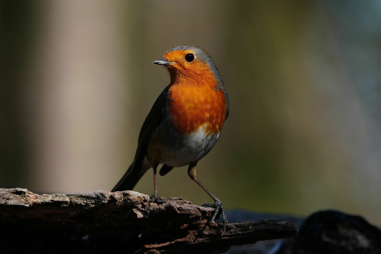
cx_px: 190
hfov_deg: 2.5
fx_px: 8891
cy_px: 127
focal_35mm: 840
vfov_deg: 1.6
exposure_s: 1/800
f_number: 8
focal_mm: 560
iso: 640
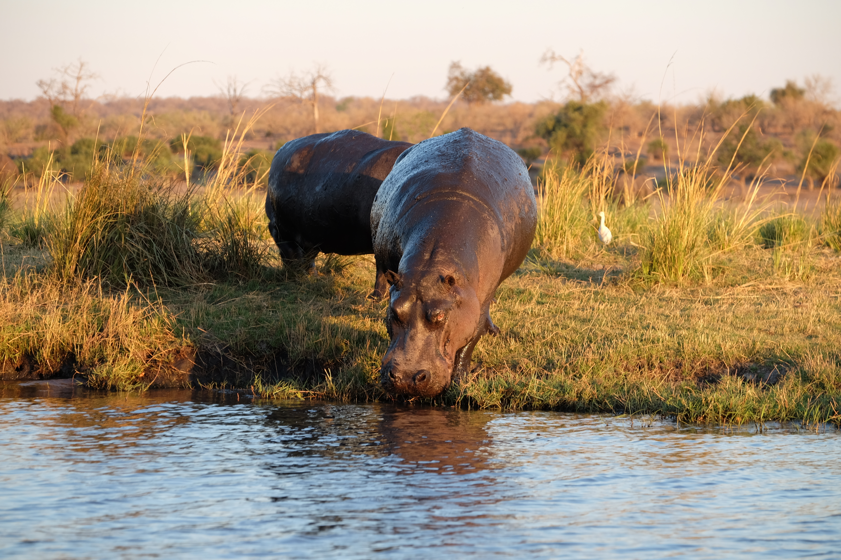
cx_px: 420
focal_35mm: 166
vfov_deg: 8.3
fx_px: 3878
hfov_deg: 12.4
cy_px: 280
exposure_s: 1/140
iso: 200
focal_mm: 110.6
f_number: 4.5
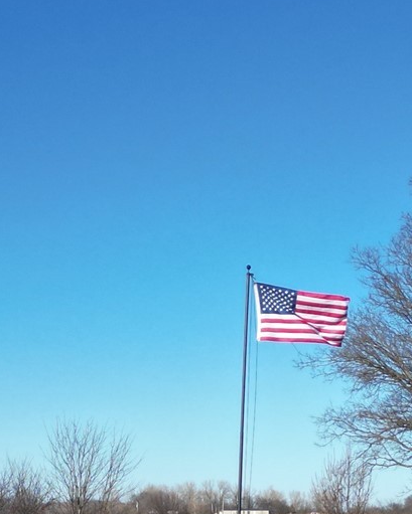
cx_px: 268
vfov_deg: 20.3
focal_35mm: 88
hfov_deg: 17.4
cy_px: 619
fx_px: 1341
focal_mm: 6.72
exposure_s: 1/2500
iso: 100
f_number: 1.7
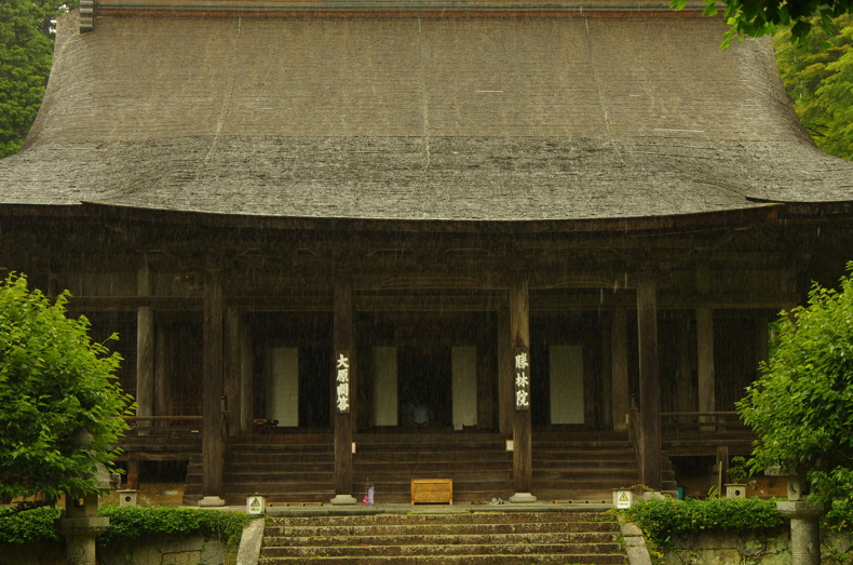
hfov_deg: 28.9
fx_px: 1655
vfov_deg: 19.4
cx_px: 475
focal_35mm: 70
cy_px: 327
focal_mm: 36
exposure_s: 1/125
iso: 200
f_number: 6.3
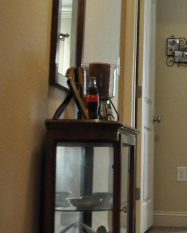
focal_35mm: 82
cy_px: 76
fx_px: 567
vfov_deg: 23.2
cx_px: 188
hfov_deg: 18.2
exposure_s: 1/50
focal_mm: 18
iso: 800
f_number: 3.5
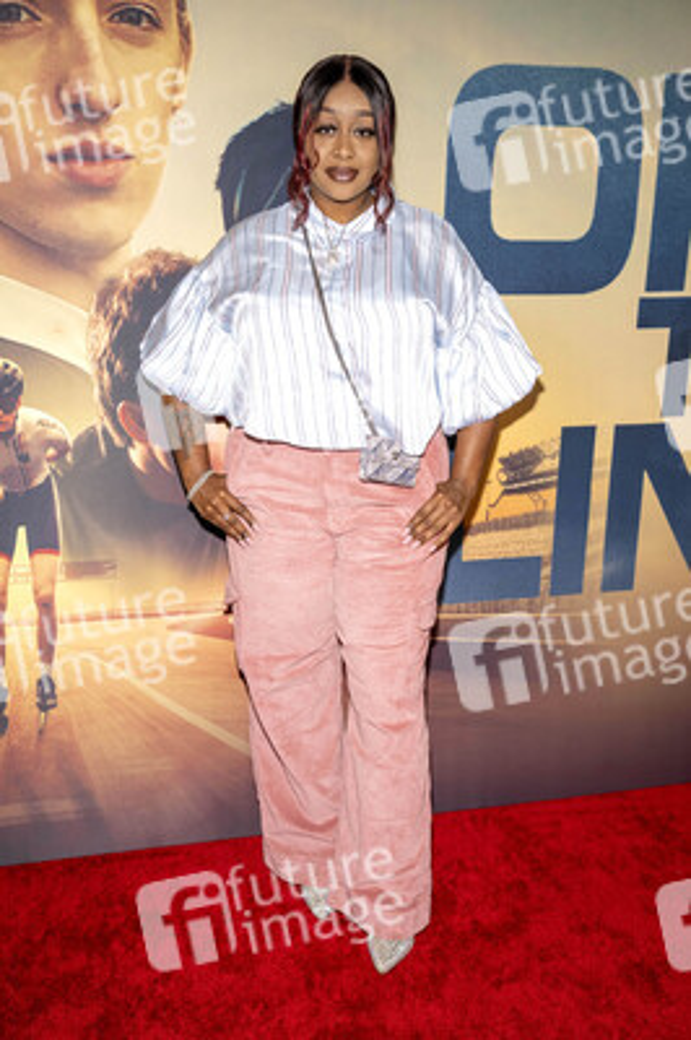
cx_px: 346
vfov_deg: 54.5
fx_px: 1009
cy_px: 520
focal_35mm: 35
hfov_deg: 37.8
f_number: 4.5
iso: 800
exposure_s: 1/200
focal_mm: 35
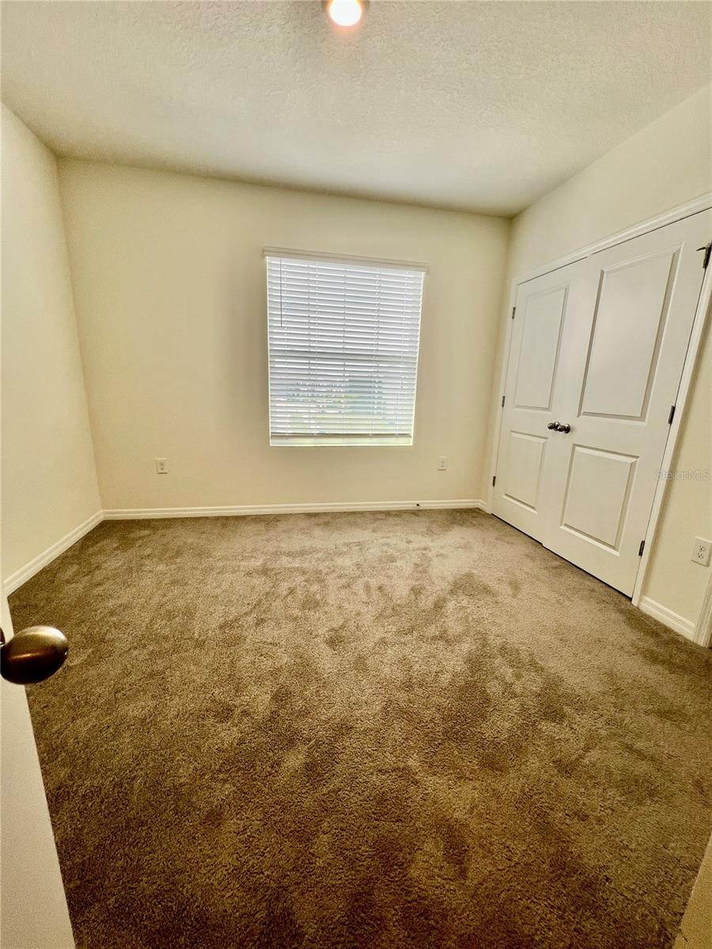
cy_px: 474
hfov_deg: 89.9
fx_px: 357
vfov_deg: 106.2
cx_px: 356
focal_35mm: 13
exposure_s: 1/120
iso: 32
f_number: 1.8
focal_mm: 1.57
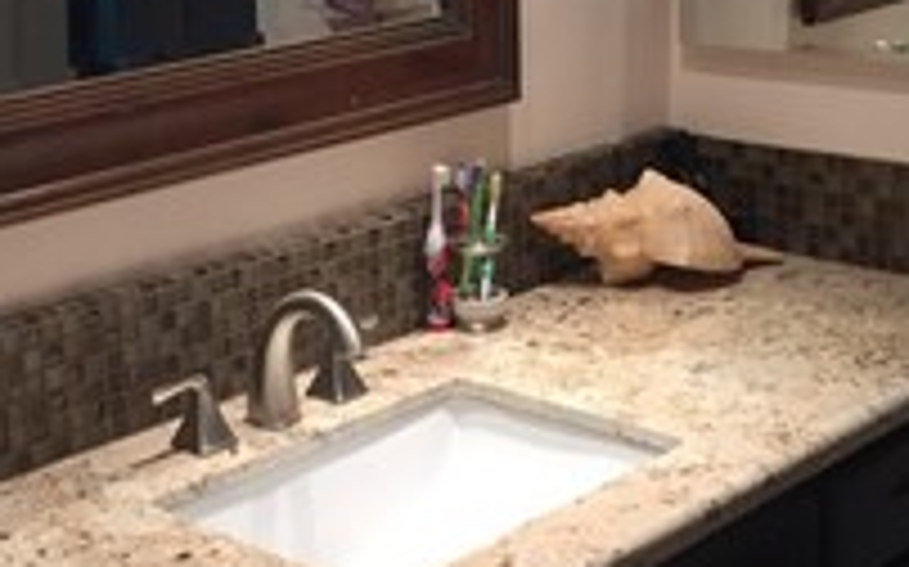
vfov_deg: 17.8
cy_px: 220
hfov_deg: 28.2
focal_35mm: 73
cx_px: 369
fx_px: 1807
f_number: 2.2
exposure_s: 1/30
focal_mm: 4.15
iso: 64
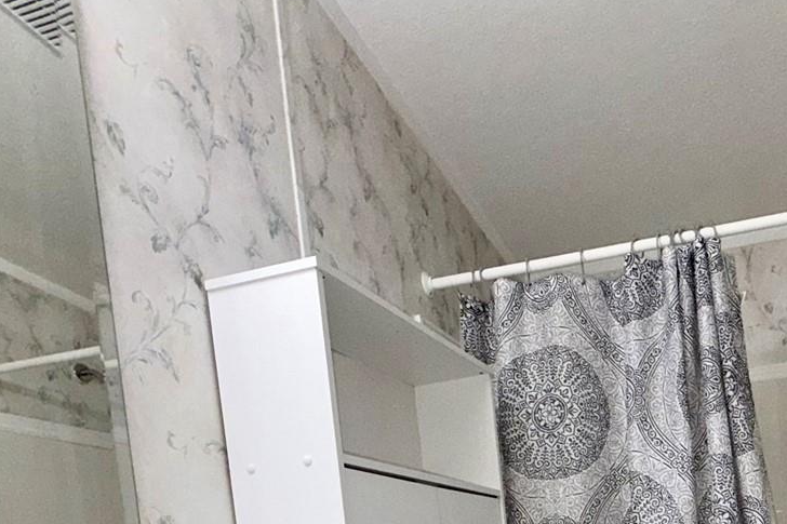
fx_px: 699
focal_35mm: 32
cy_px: 619
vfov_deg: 33.8
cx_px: 633
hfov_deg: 54.6
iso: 100
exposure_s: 1/120
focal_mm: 2.22
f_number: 2.2
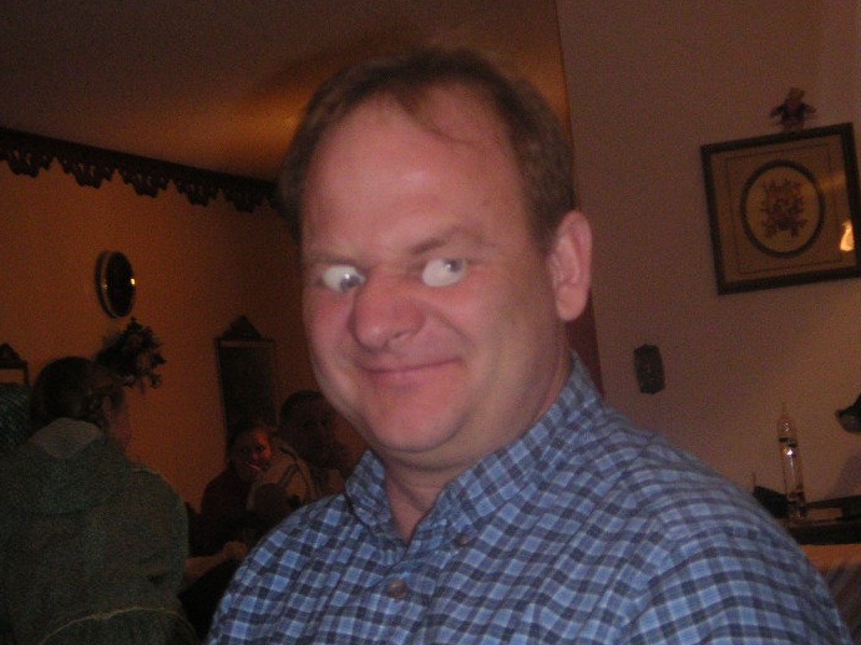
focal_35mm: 88
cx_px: 454
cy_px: 336
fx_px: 2188
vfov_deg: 16.8
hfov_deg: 22.3
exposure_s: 1/90
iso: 200
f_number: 3.4
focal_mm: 9.9
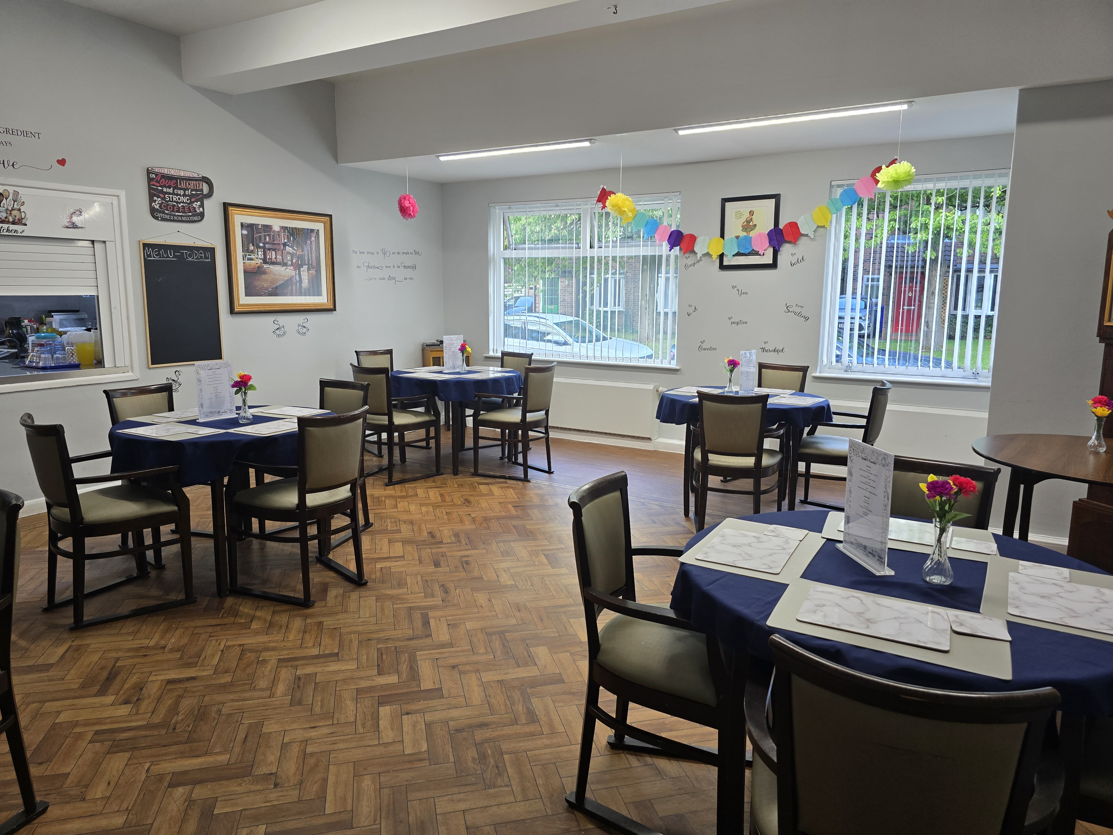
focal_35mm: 23
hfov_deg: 73.9
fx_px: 740
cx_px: 556
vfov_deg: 58.9
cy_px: 418
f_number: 1.7
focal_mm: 6.3
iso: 100
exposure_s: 1/100
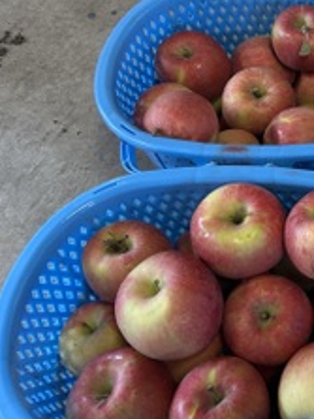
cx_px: 417
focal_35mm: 56
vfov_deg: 34.0
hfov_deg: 22.9
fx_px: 678
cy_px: 130
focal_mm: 5.7
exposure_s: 1/50
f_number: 1.5
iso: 100
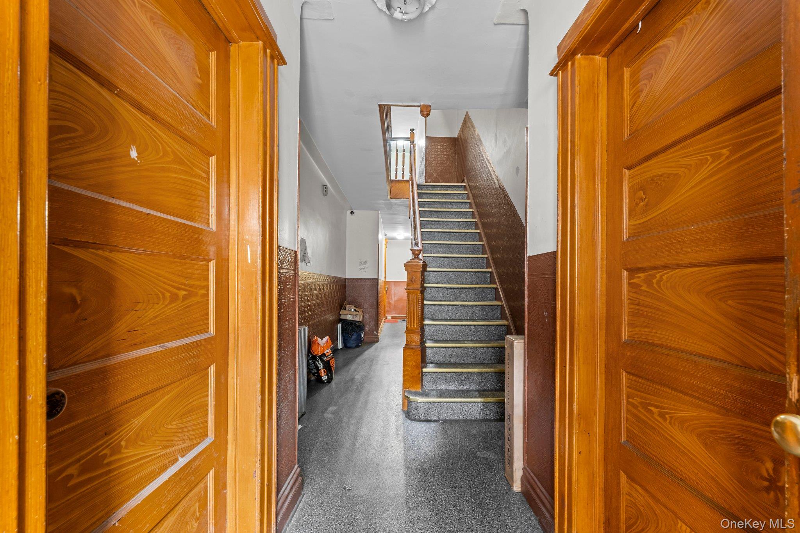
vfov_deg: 81.2
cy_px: 266
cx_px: 400
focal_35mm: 14
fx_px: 311
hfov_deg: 104.3
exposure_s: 5
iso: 640
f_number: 10
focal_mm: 14
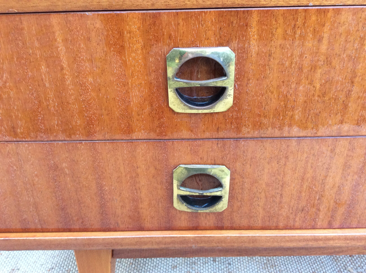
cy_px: 136
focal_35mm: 32
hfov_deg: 56.9
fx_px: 338
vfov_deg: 44.1
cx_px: 183
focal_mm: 3.3
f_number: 2.4
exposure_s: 1/25
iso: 100
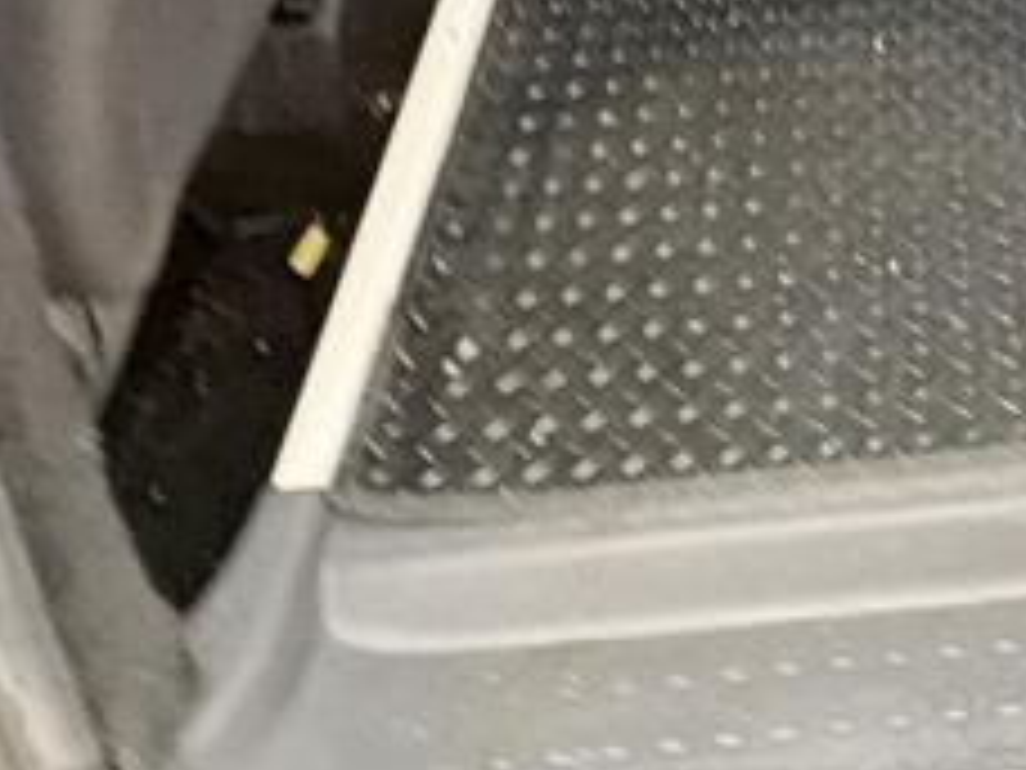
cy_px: -585
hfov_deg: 32.4
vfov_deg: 20.0
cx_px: 1004
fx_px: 1630
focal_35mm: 55
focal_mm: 2.22
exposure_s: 1/37
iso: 1000
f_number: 2.2
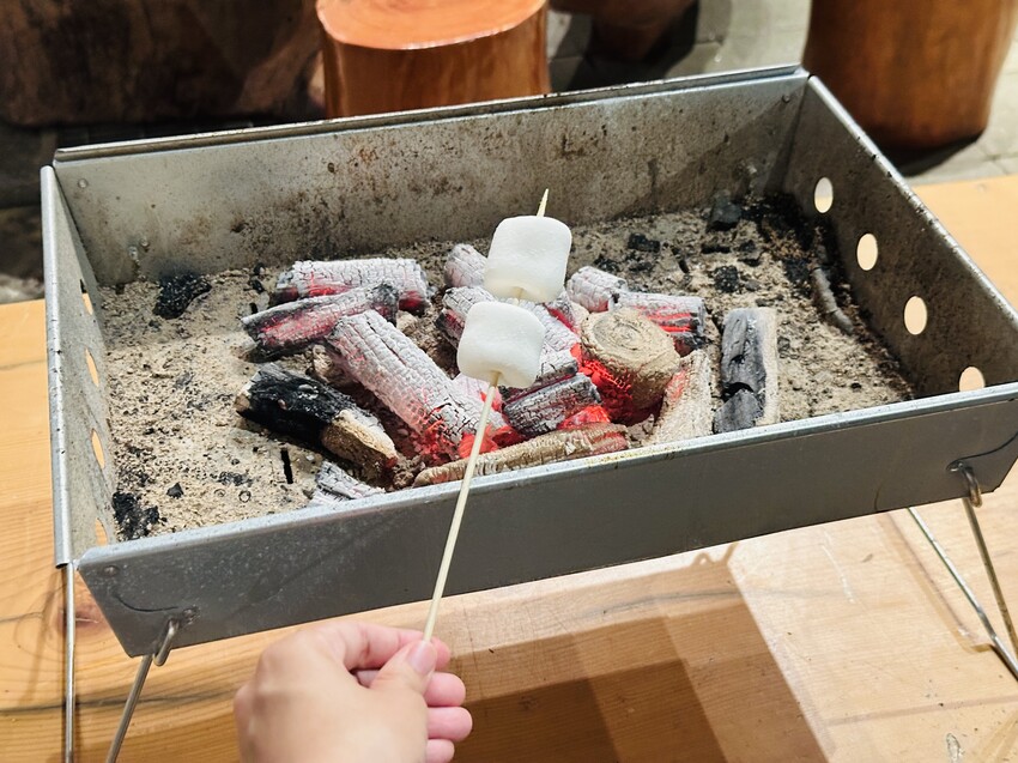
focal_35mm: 48
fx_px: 1411
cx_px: 509
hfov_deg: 39.7
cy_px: 382
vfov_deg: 30.3
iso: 640
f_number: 1.78
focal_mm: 6.86
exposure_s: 1/30
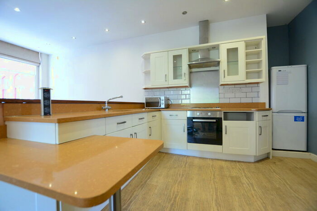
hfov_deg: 100.4
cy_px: 106
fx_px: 132
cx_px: 158
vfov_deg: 77.4
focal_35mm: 15
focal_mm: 10
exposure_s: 1/80
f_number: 4.5
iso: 1600
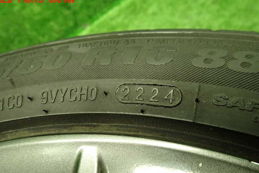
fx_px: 201
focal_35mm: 28
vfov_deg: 46.2
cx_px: 129
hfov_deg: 65.5
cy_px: 99
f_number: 2
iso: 320
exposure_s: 1/30
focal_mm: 4.5
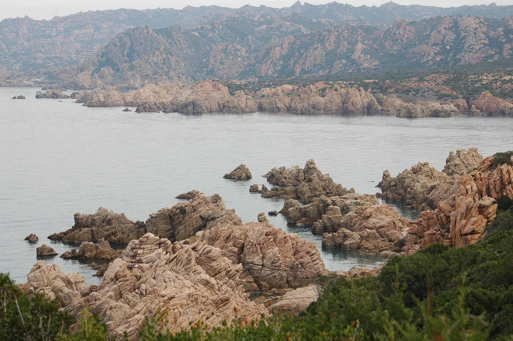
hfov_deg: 19.5
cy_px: 170
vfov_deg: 13.0
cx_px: 256
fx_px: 1495
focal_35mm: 105
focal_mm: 70
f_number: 10
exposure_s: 1/320
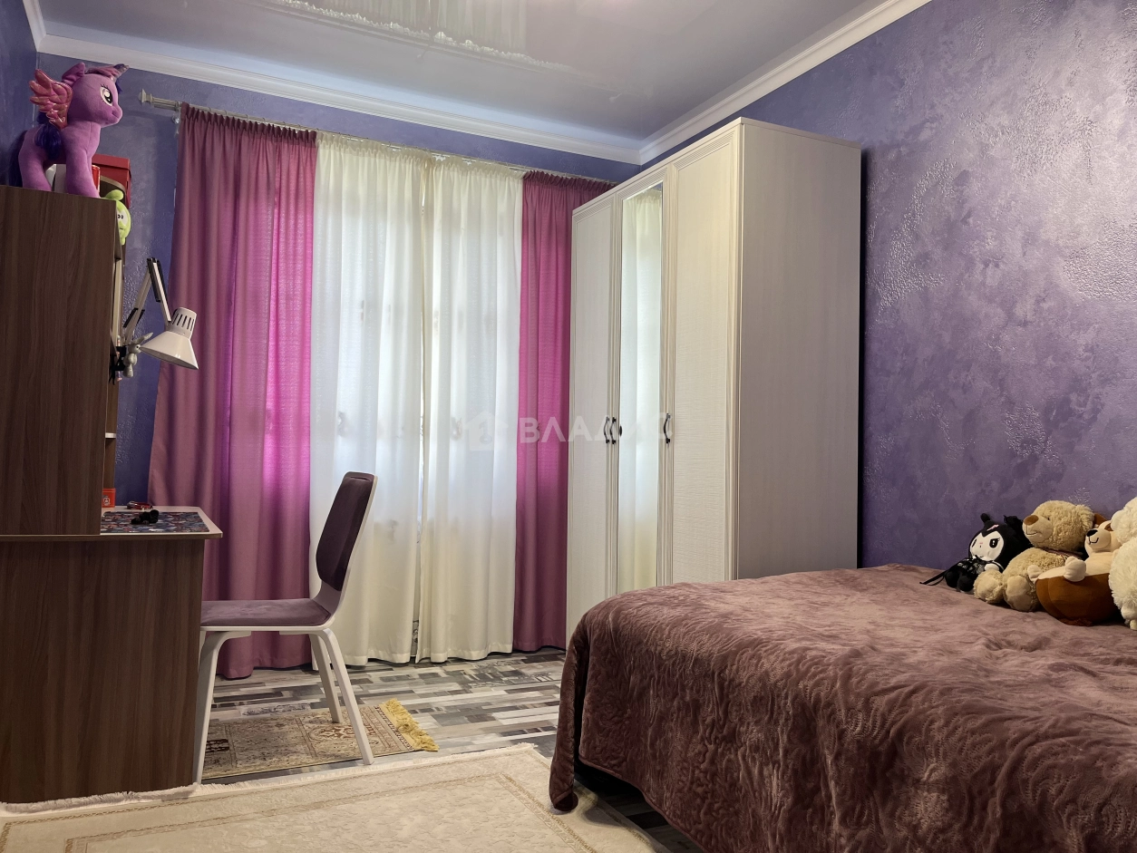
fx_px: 854
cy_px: 426
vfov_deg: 53.1
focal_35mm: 26
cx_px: 568
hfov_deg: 67.3
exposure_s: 1/100
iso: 64
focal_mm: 5.1
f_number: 1.6
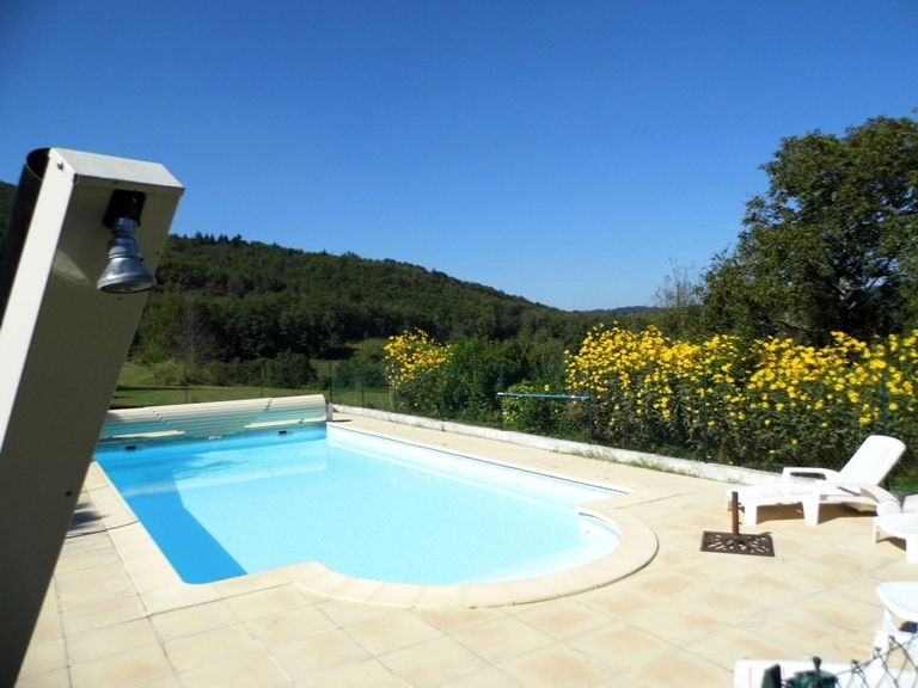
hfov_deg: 69.4
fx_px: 663
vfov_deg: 54.9
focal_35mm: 25
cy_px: 344
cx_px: 459
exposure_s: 1/250
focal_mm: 4.5
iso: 100
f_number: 8.9
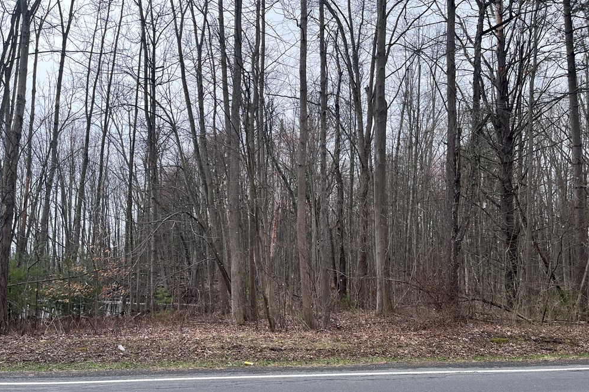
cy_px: 219
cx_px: 293
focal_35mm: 28
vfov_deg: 46.3
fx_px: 458
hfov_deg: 65.5
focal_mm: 5.1
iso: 50
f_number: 1.6
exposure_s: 1/2137
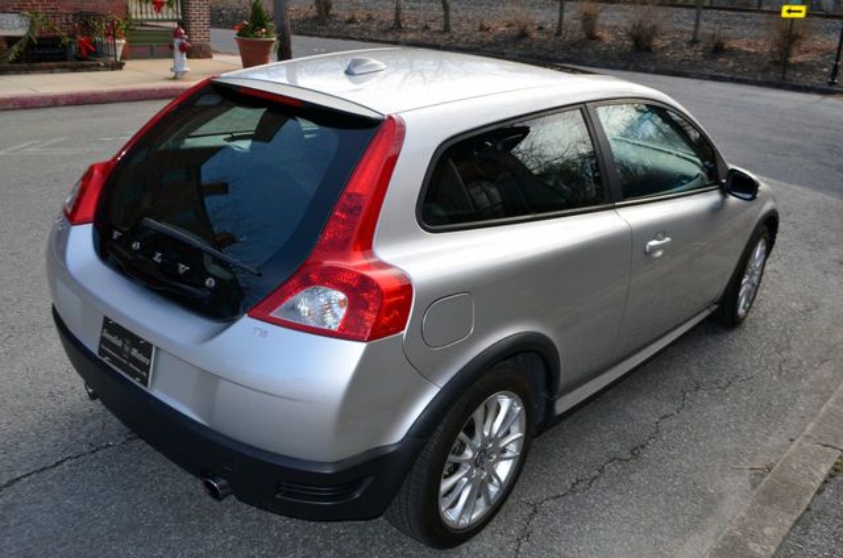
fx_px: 771
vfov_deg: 39.8
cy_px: 279
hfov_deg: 57.3
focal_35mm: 33
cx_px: 422
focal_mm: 22
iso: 100
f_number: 5.6
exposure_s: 1/200
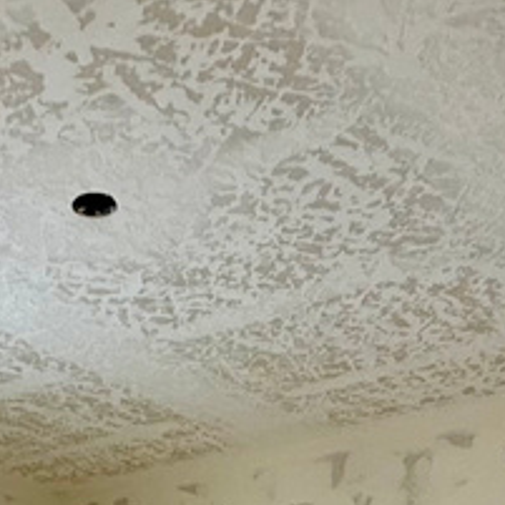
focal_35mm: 63
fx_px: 1040
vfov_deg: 21.1
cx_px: 93
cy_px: 839
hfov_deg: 26.7
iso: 64
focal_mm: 2.22
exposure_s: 1/99
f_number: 2.2
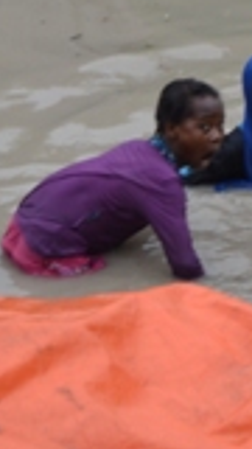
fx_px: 3203
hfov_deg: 4.5
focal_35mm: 270
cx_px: 255
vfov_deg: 8.0
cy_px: 74
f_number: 5.6
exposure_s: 1/125
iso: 140
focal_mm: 55
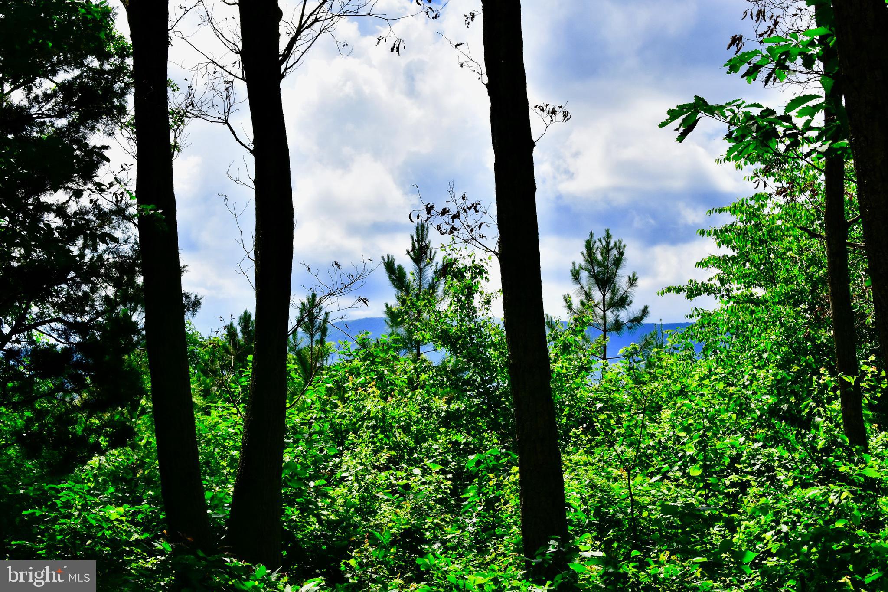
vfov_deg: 16.6
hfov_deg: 24.6
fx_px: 2035
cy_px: 296
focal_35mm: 82
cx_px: 444
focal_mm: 55
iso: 400
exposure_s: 1/200
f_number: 20
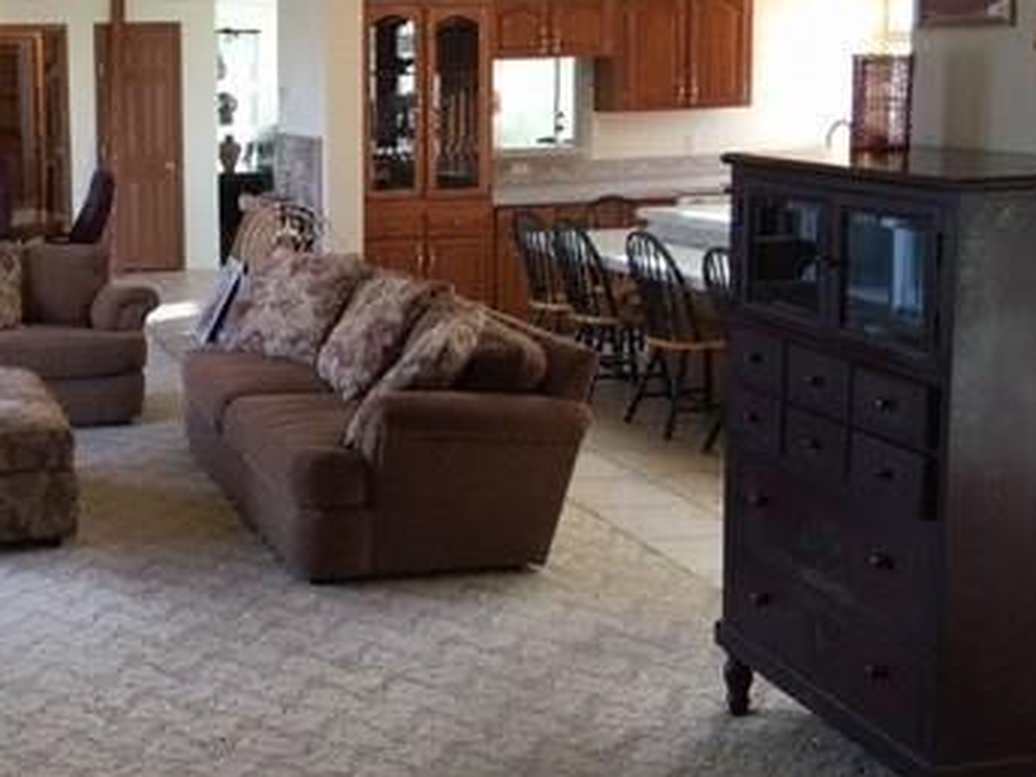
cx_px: 166
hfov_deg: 34.2
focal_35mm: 54
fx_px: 1616
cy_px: 328
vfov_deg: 27.0
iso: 32
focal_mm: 4.15
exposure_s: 1/30
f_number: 2.2
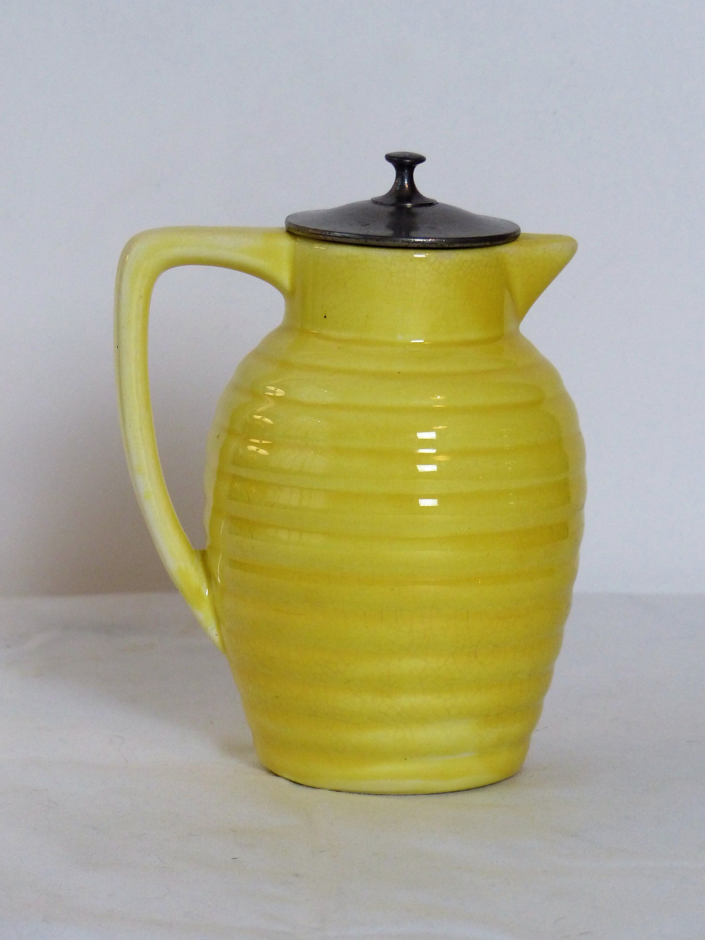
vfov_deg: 12.6
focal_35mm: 157
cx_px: 352
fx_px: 4263
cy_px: 470
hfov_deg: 9.5
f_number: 2.8
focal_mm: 25.6
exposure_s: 1/80
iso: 250
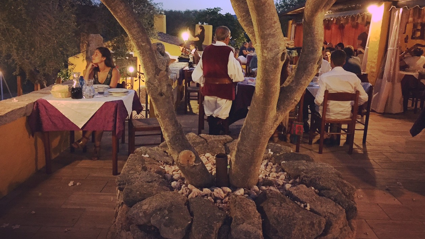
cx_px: 210
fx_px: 361
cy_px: 100
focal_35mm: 32
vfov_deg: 36.6
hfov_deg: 61.0
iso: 400
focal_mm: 4.15
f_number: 2.2
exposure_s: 1/17
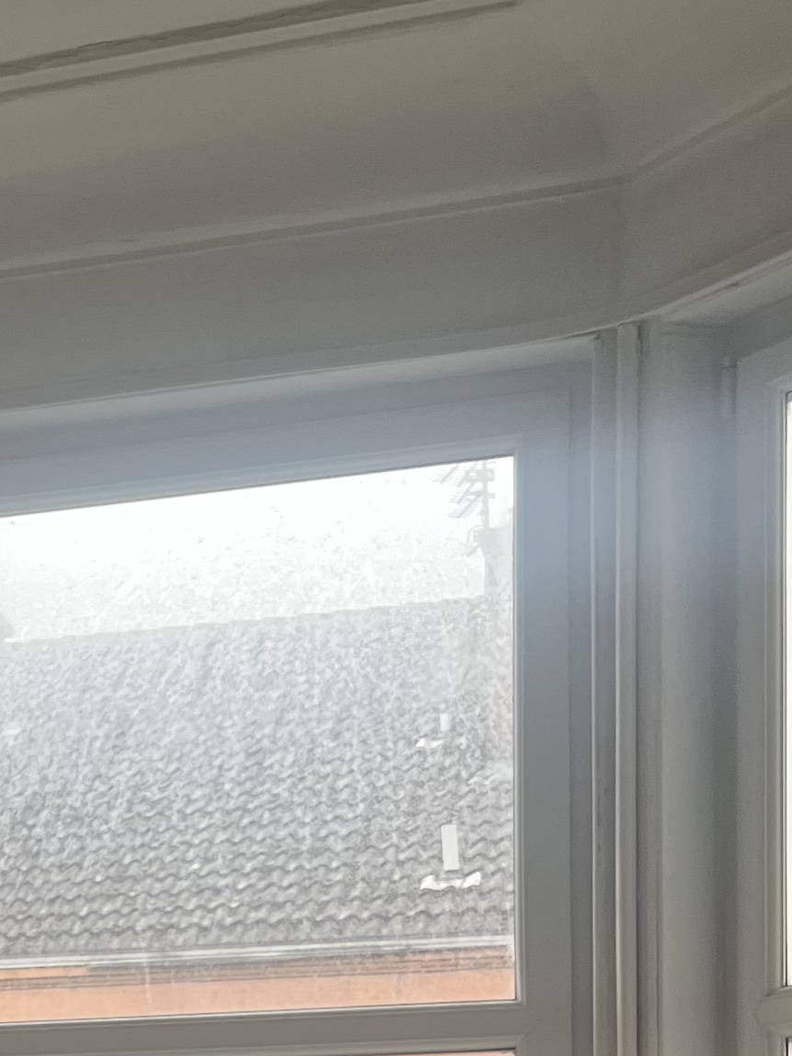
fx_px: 2776
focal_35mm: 91
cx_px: -417
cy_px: 1224
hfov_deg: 15.0
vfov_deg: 20.3
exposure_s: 1/122
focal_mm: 5.1
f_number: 1.6
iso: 64
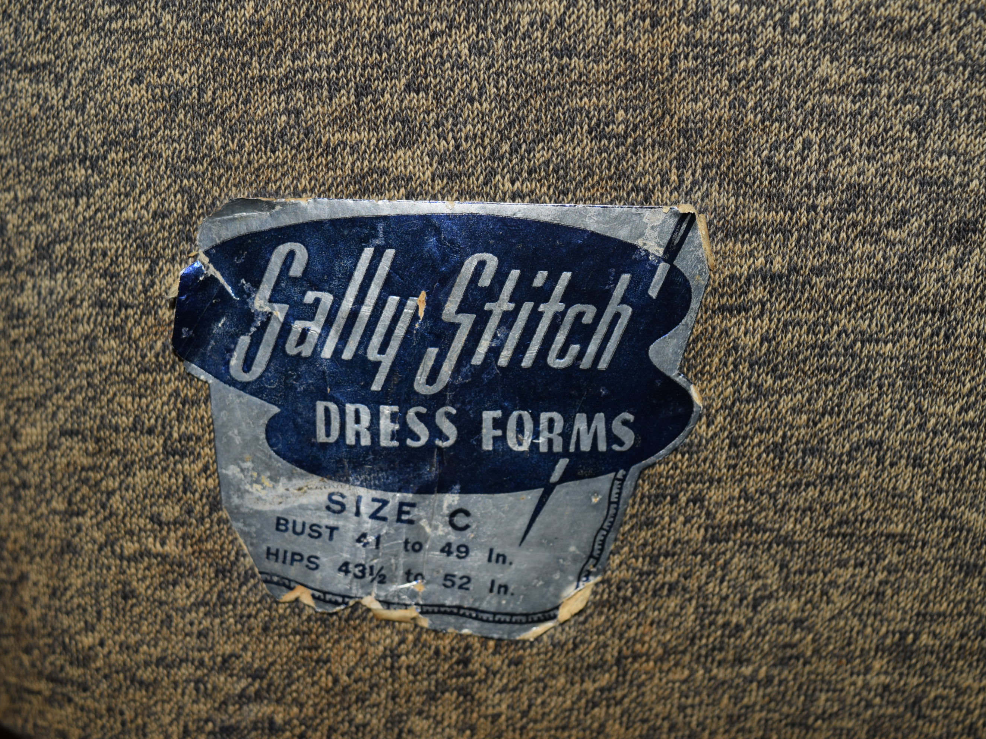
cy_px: 369
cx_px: 471
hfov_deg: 31.2
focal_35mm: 62
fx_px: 1766
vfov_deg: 23.6
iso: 100
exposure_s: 1/60
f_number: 8
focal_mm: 38
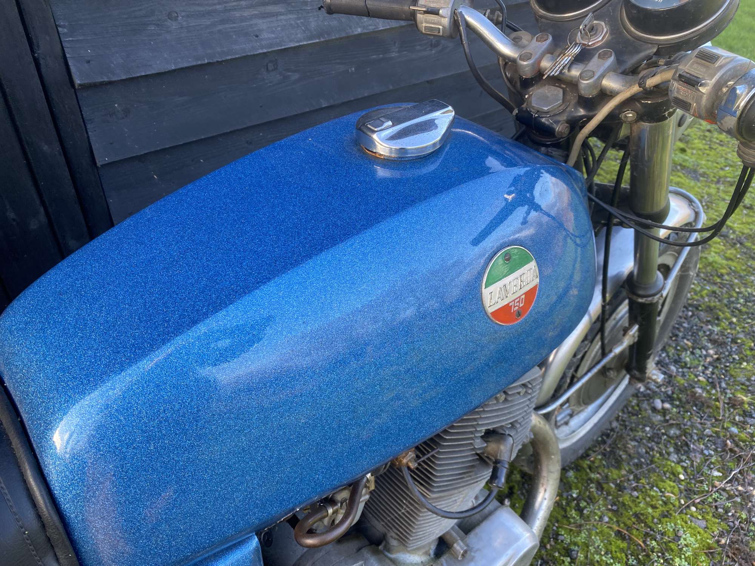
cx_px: 378
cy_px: 283
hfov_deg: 67.3
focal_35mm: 26
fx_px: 567
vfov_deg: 53.1
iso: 80
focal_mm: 4.25
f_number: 1.8
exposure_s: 1/121
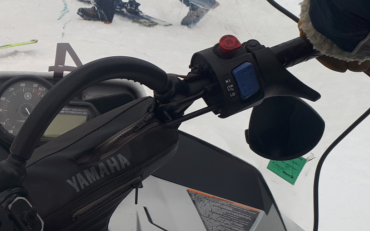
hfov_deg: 25.1
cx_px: -58
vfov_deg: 17.3
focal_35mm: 75
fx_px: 756
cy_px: 180
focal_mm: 3.6
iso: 40
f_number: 1.9
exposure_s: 1/473
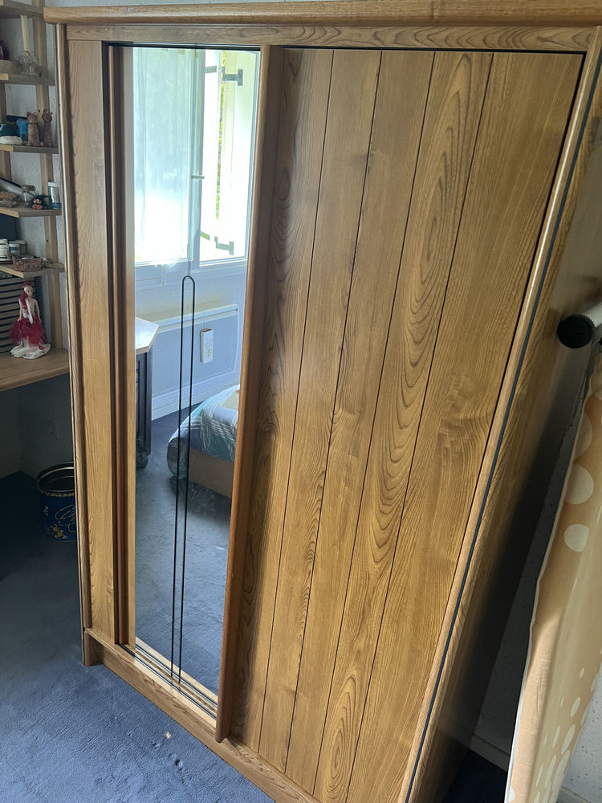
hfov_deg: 53.1
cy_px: 402
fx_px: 603
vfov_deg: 67.3
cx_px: 301
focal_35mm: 26
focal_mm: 5.7
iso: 250
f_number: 1.5
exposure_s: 1/50
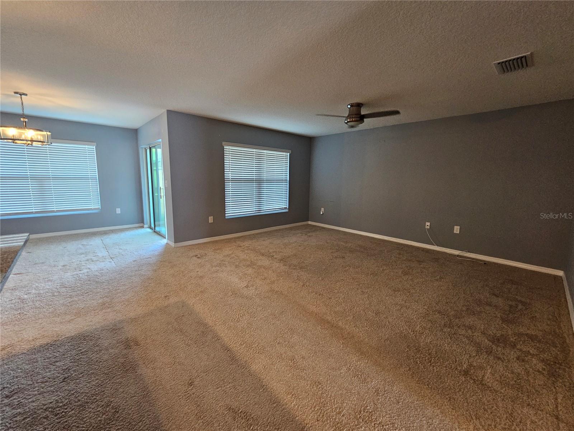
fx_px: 216
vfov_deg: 89.9
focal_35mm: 13
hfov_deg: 106.2
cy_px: 216
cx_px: 287
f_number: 2.2
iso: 320
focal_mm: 2.2
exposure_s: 1/40
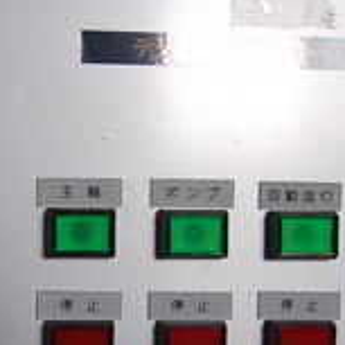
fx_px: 1128
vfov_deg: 17.3
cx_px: 83
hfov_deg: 17.3
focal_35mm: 100
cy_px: 240
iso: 400
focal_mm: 30
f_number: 5
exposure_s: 1/100
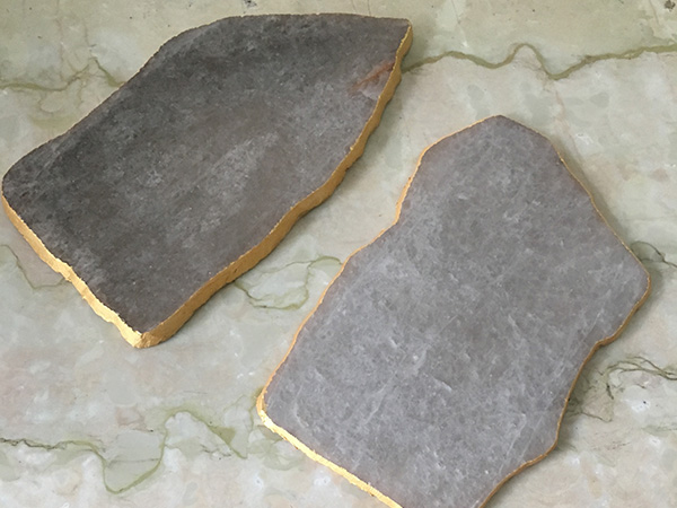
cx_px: 338
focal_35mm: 29
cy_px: 254
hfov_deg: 61.7
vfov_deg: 48.2
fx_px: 567
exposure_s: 1/17
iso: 200
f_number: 2.2
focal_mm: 4.15
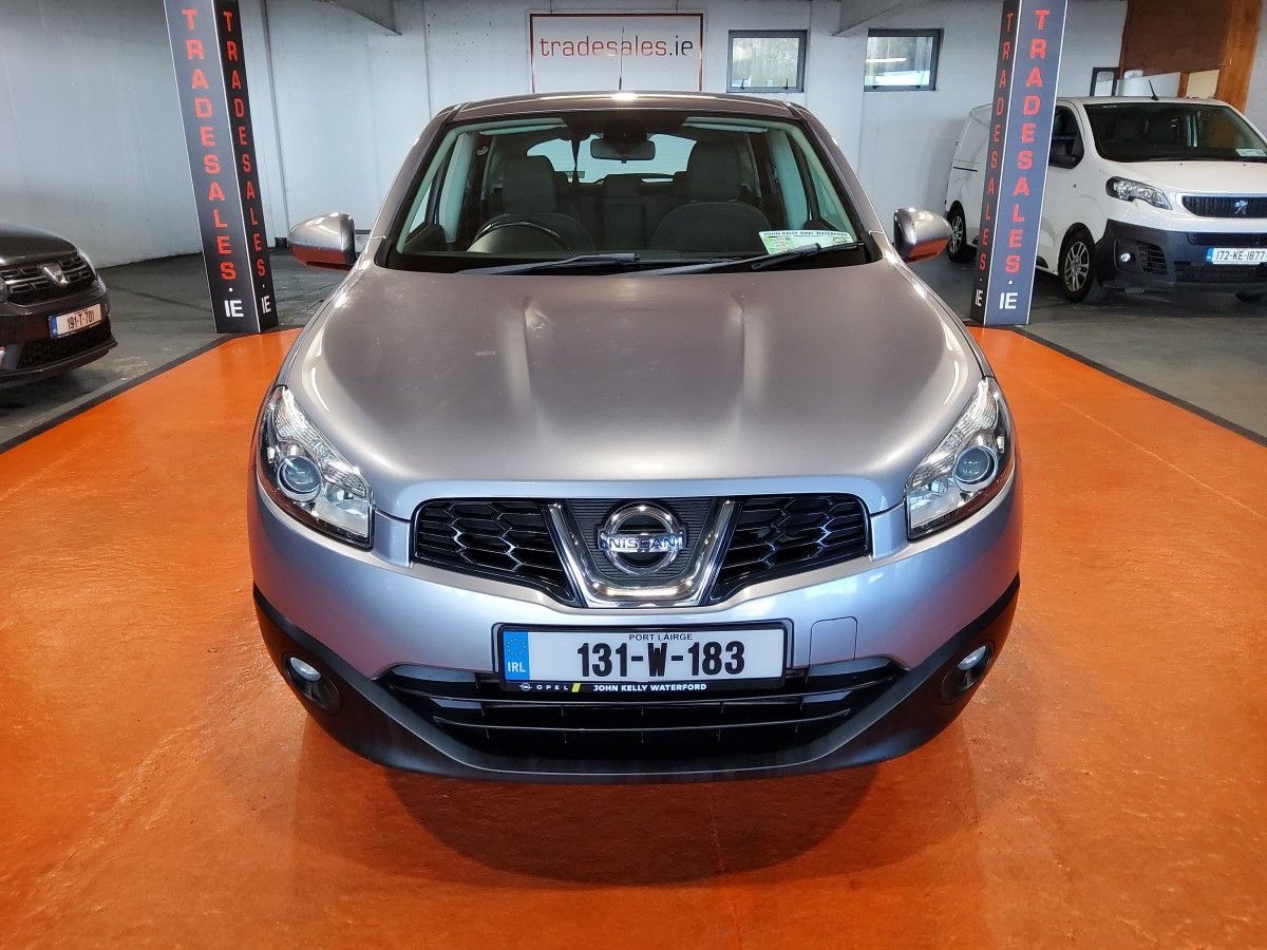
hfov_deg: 67.3
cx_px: 634
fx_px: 952
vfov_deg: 53.1
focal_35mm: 26
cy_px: 475
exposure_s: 1/100
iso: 250
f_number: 2
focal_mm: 3.08
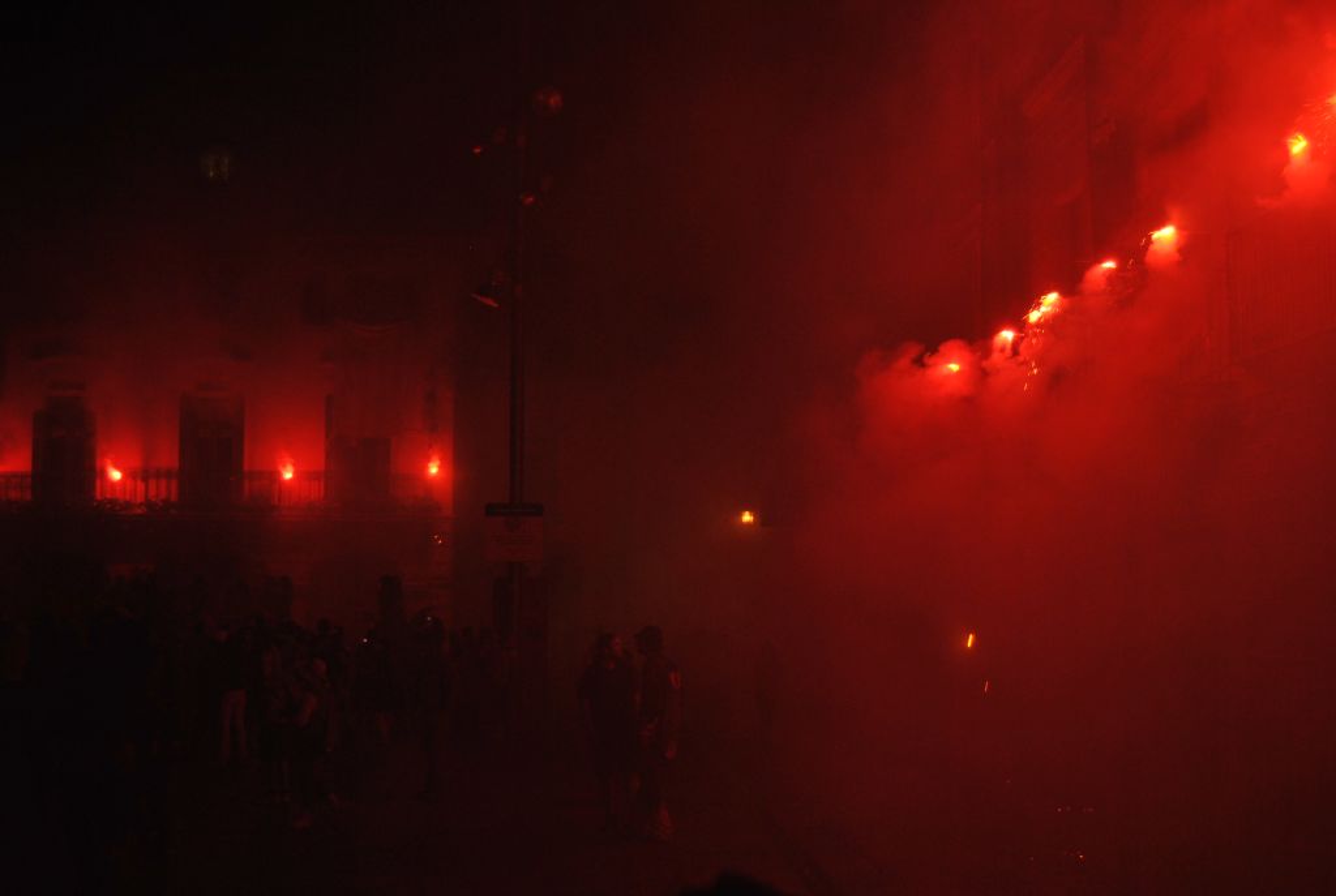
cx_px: 668
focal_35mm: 48
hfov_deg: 41.0
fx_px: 1785
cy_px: 448
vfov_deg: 28.2
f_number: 4.5
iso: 200
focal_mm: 32
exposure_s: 1/60
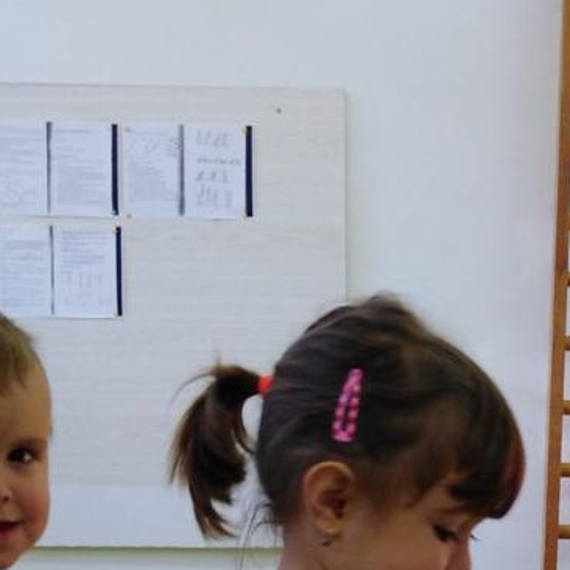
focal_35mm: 84
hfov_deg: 20.3
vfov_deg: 19.4
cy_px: 684
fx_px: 1565
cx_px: 480
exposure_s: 1/50
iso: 112
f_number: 2.2
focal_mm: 3.46
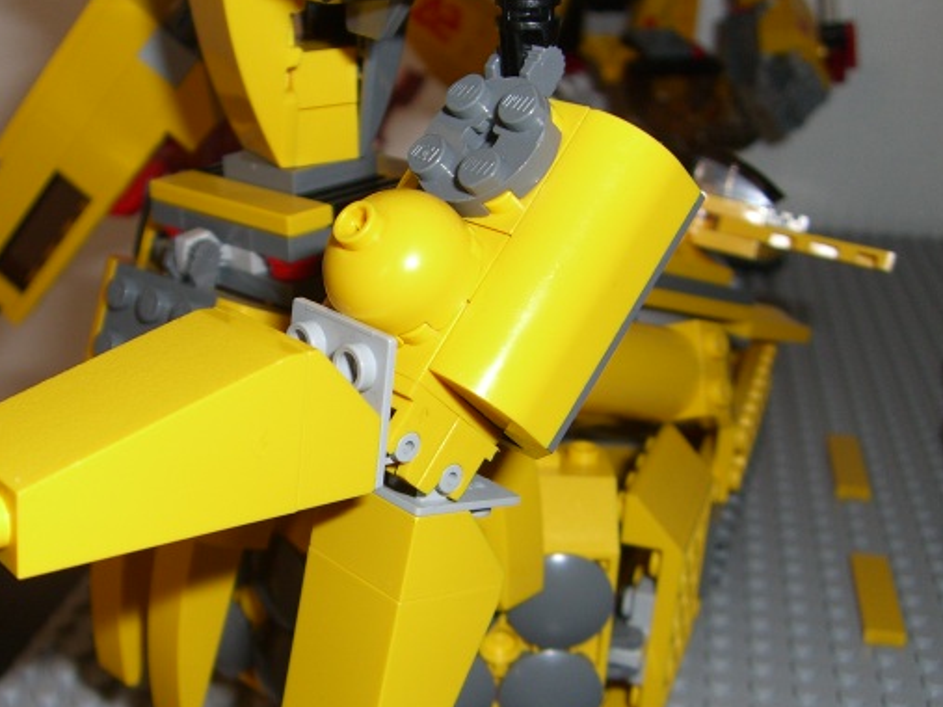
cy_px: 424
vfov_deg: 30.2
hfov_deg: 39.4
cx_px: 357
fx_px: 1307
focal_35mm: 48
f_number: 2.7
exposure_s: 1/60
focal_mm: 6.2
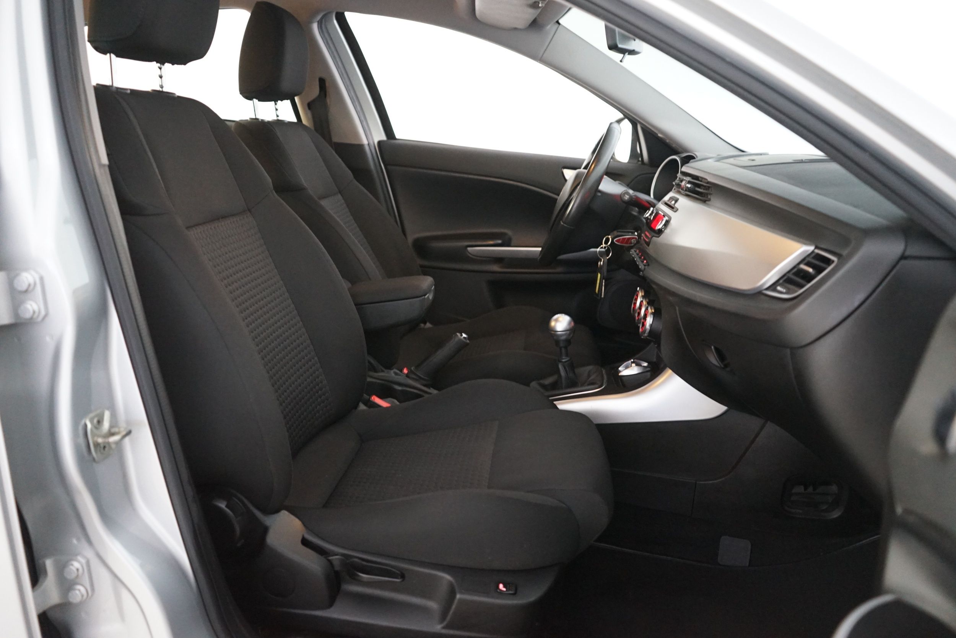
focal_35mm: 29
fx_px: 770
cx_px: 478
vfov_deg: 45.0
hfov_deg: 63.7
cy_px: 319
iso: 4000
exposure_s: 1/10
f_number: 3.5
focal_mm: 29
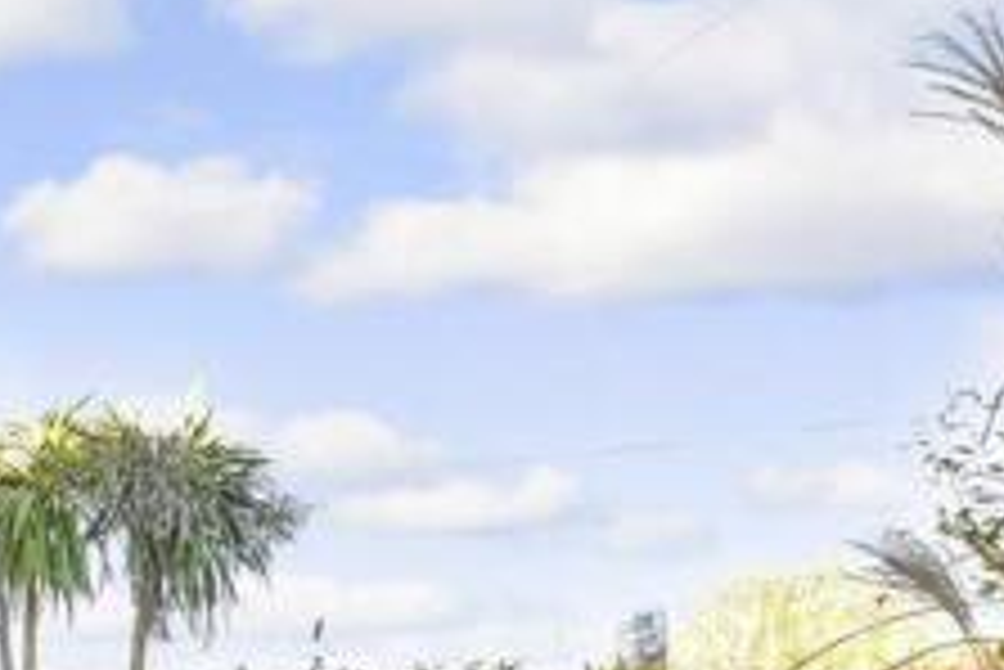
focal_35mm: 44
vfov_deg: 27.0
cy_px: 803
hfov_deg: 35.0
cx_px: -209
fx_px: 1228
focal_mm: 10
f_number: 9
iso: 500
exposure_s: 1/60
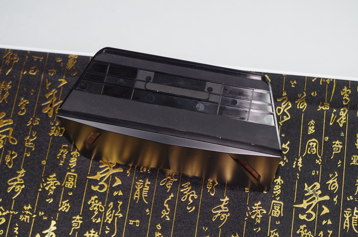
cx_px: 179
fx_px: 744
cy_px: 118
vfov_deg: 18.1
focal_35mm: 75
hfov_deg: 27.0
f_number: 10
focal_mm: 50
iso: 200
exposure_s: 1/30
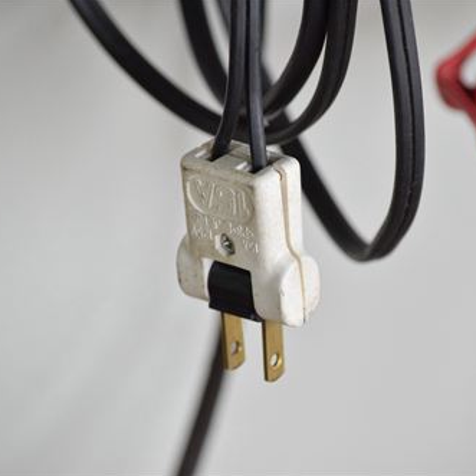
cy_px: 237
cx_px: 292
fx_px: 4942
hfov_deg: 5.5
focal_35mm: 318
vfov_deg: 5.5
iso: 1250
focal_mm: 165
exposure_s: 1/400
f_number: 6.3
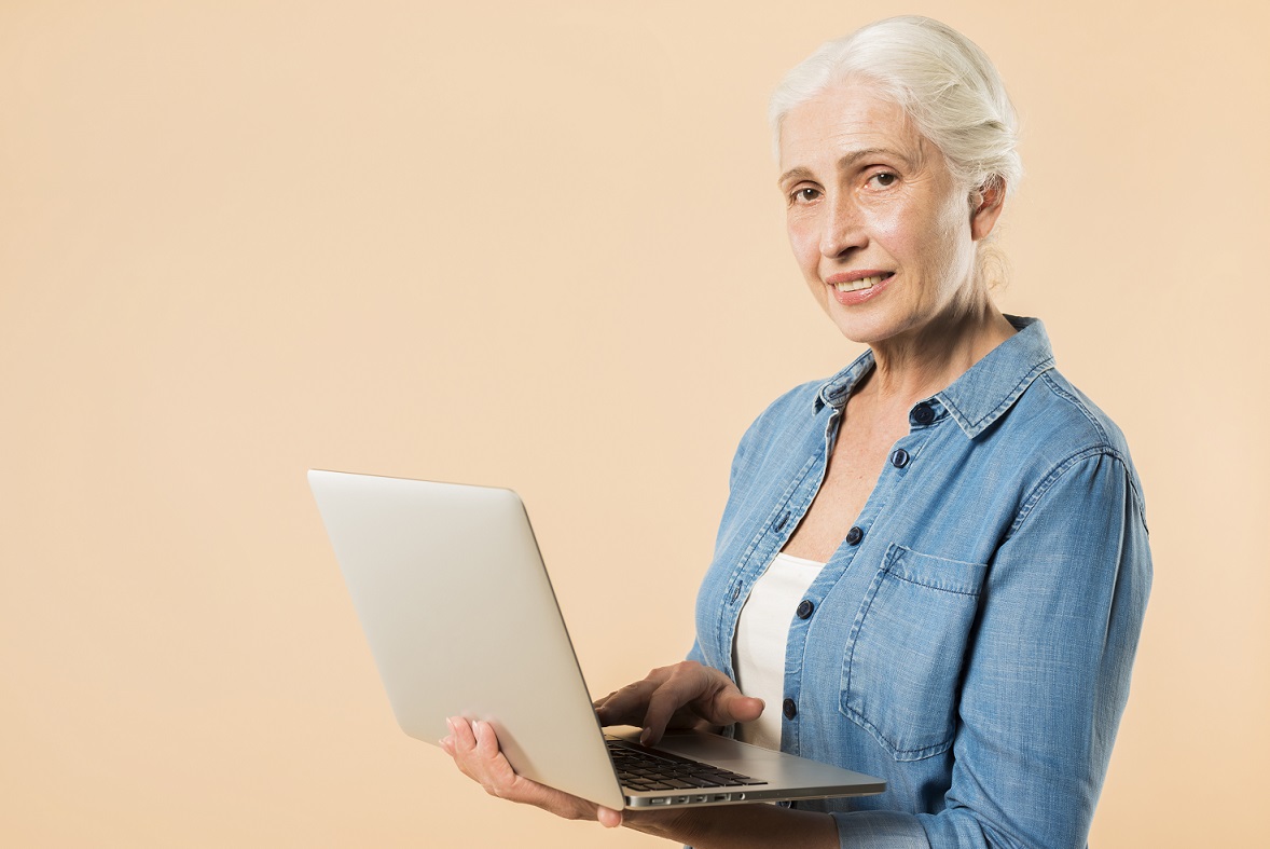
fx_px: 1765
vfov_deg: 27.0
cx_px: 635
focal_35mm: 50
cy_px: 424
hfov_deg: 39.6
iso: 100
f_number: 6.3
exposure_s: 1/160
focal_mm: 50
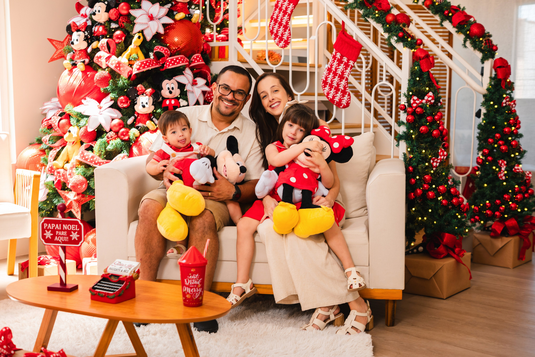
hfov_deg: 39.6
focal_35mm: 50
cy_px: 178
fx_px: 743
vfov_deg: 27.0
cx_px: 268
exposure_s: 1/200
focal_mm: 50
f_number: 3.5
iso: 250
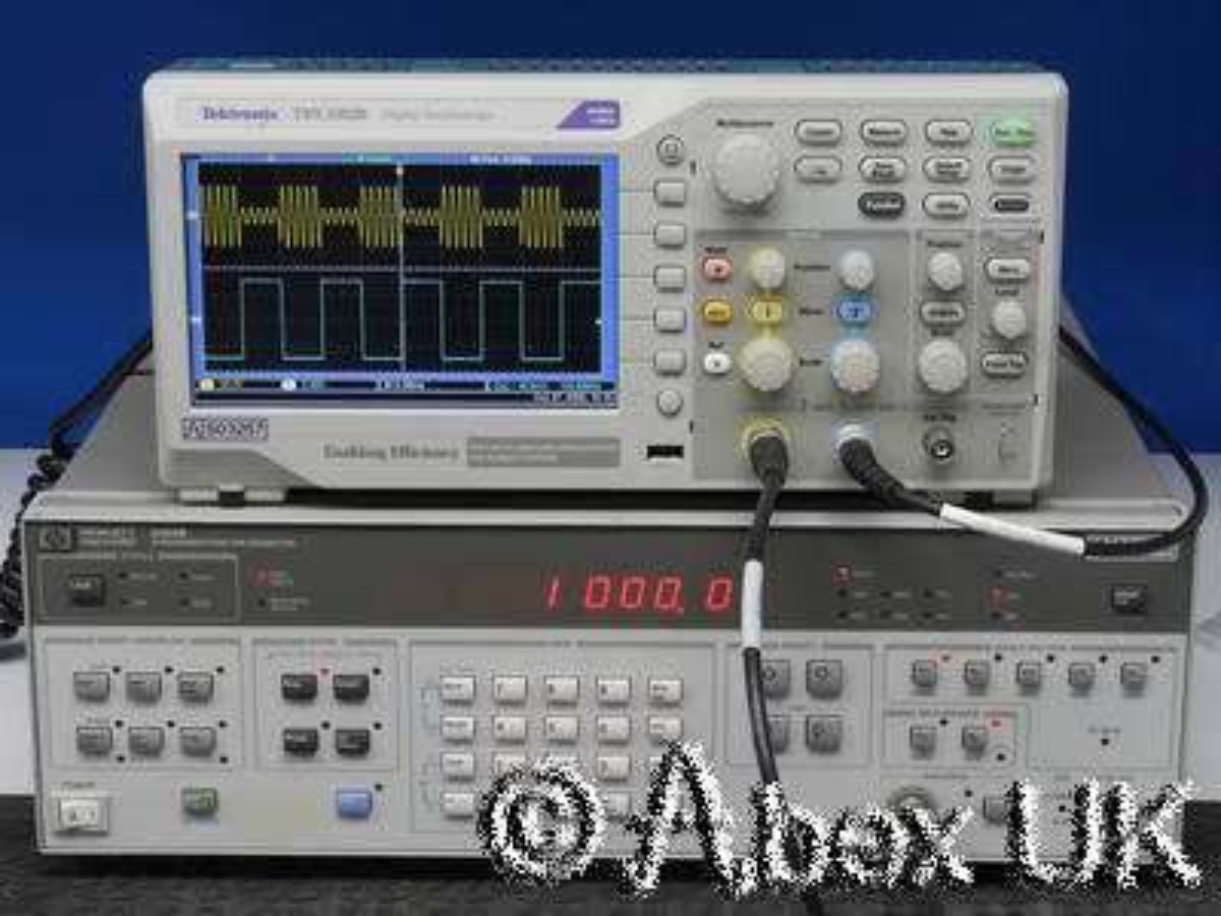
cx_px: 610
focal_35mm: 80
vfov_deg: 18.4
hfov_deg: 24.4
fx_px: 2822
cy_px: 458
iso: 400
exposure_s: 1/10
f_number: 11
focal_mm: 40
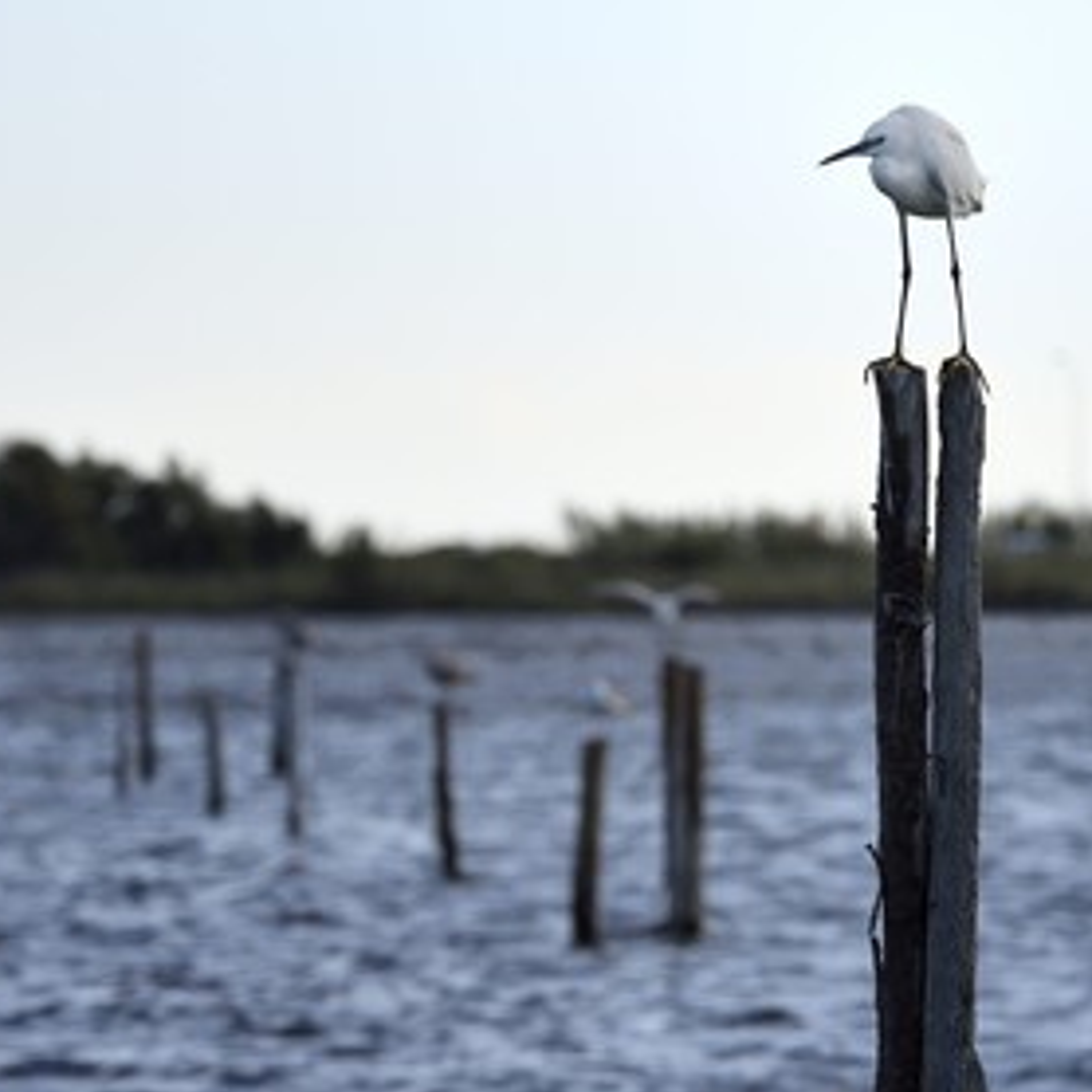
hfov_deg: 4.9
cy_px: 546
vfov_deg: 4.9
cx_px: 519
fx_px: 12849
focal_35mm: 360
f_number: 10
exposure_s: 1/500
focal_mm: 280
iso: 200
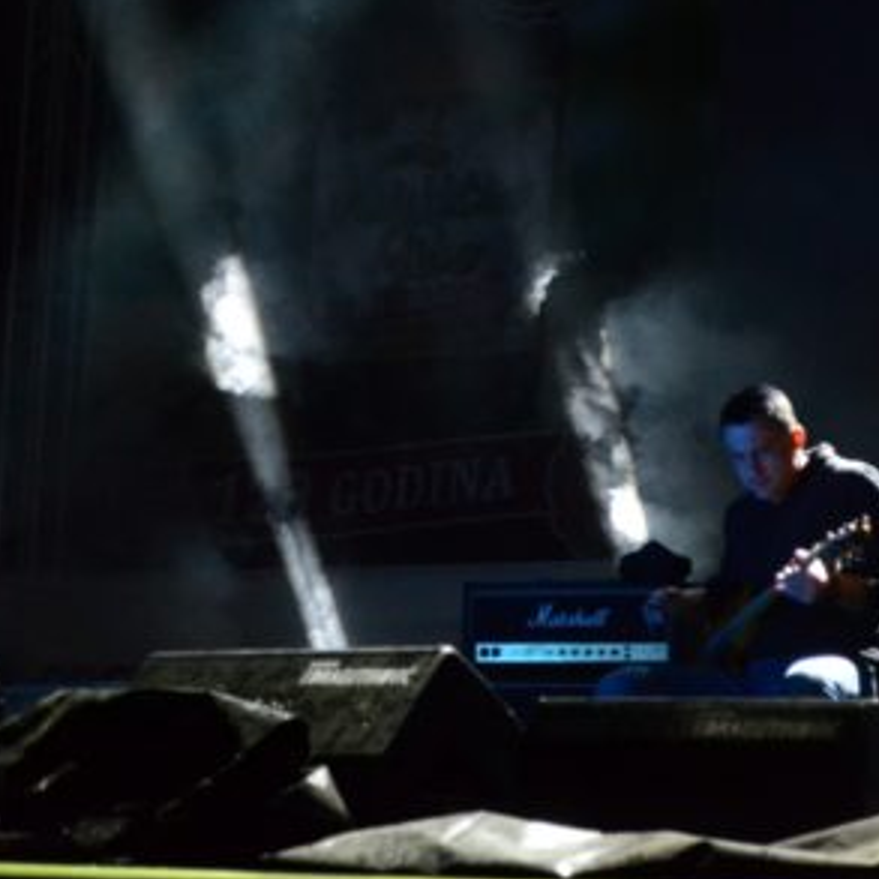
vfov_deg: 14.6
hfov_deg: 14.5
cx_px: 198
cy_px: 435
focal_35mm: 120
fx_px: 3440
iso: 3200
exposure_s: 1/80
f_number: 5.6
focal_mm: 55
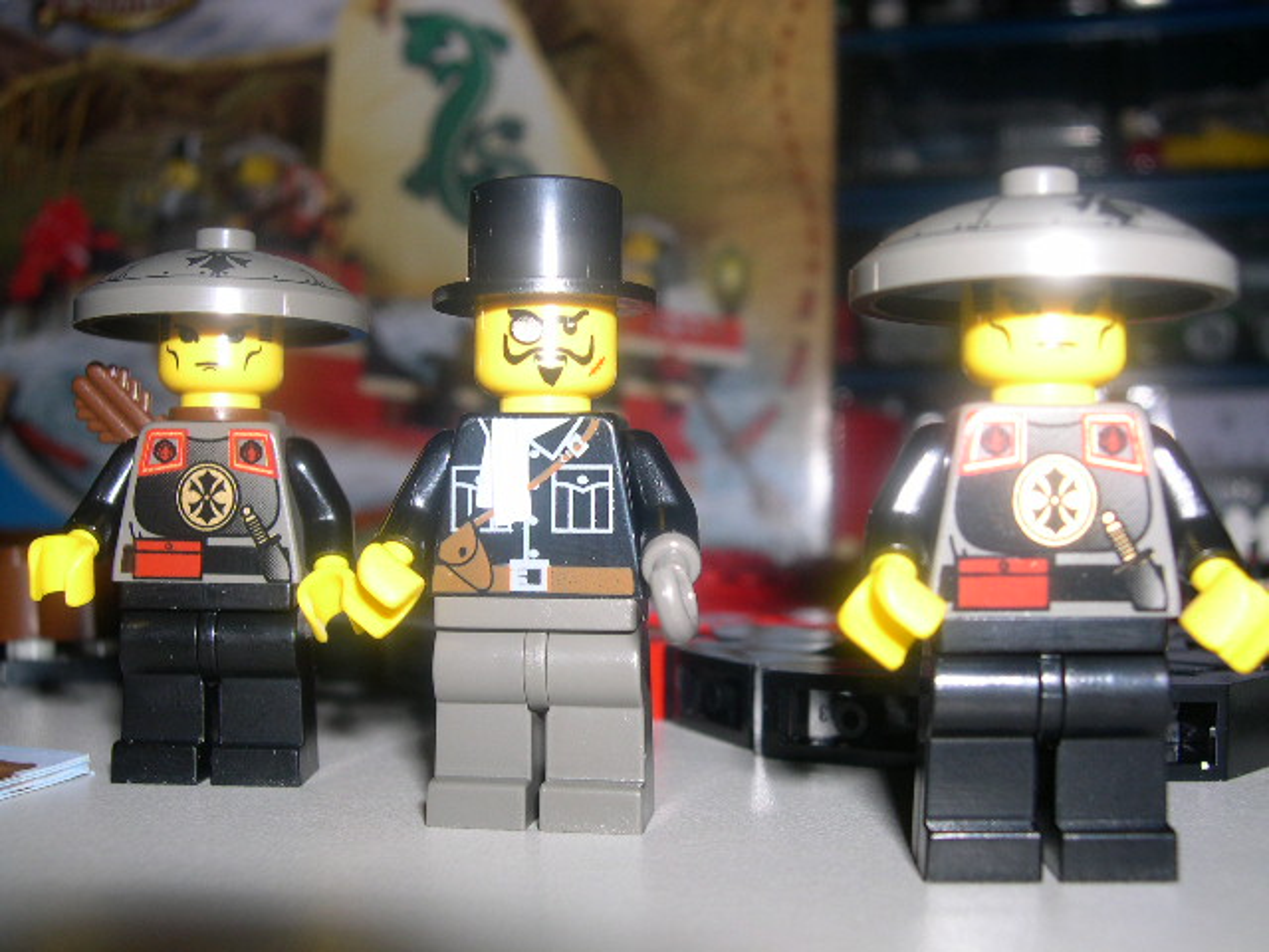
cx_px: 634
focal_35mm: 38
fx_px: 1393
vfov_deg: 37.7
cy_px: 476
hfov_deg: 49.0
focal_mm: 8
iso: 100
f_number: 7.6
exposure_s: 1/60
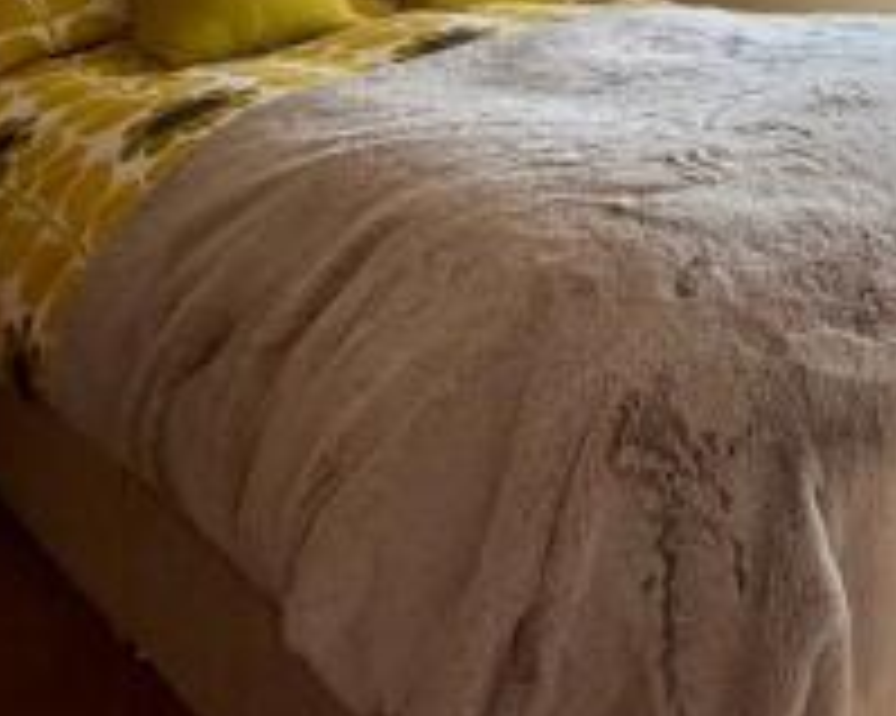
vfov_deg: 31.6
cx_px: 678
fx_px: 1060
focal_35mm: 40
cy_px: -128
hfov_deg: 44.2
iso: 64
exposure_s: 1/203
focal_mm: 2.22
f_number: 2.2
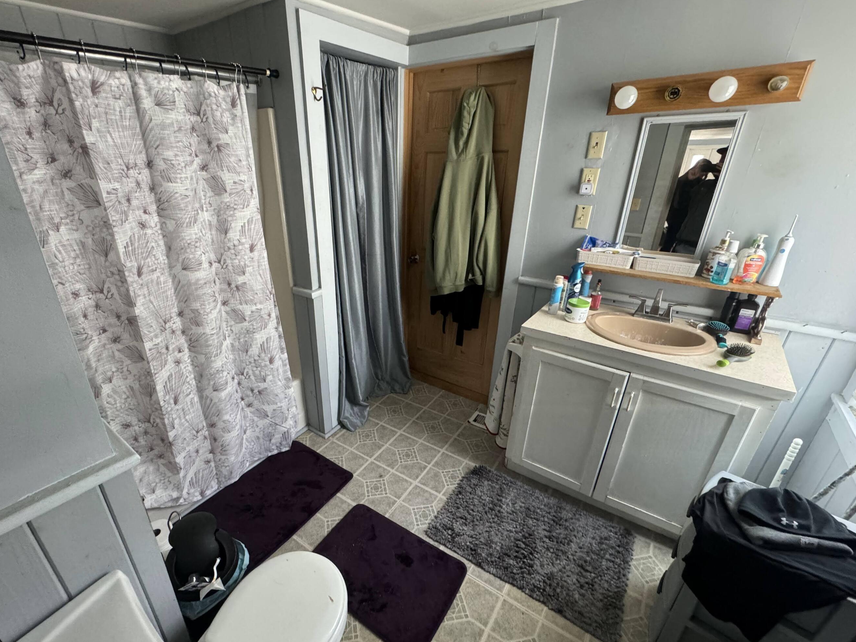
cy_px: 343
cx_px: 383
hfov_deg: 94.2
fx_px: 396
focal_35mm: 16
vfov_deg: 78.0
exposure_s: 1/60
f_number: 2.2
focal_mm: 2.22
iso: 640
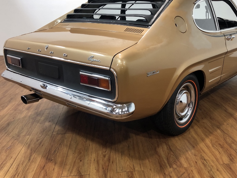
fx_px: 260
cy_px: 78
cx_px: 143
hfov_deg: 48.7
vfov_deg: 37.7
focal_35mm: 38
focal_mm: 3.99
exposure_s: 1/100
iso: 80
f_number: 1.8
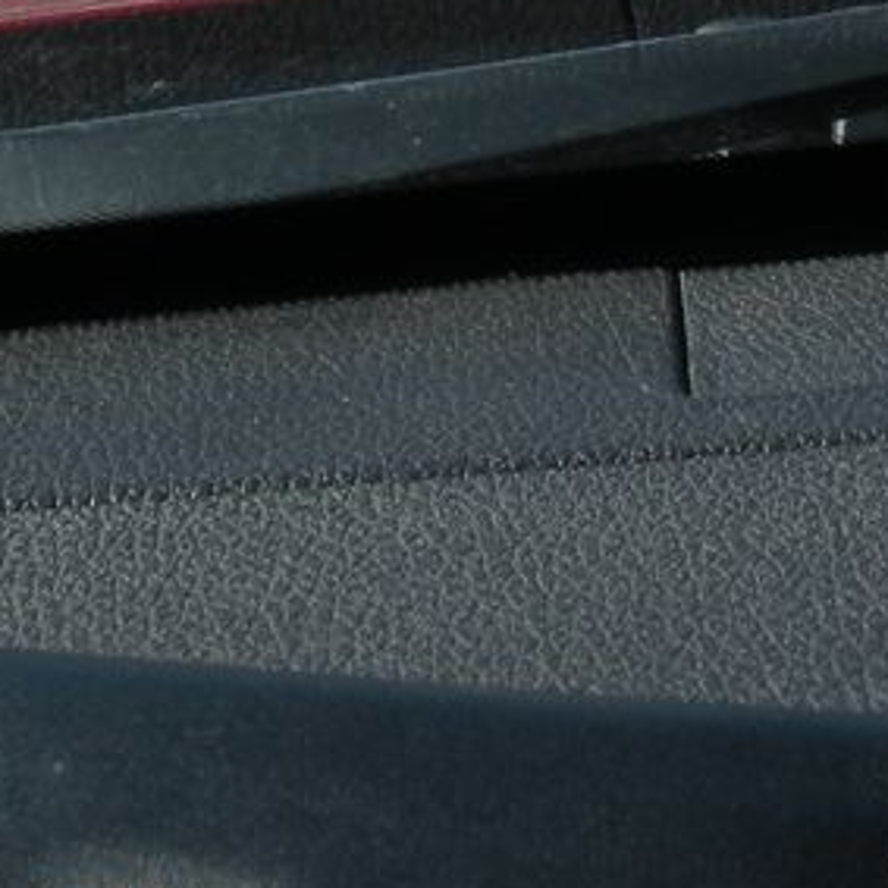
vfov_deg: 14.7
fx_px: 3134
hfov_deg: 16.1
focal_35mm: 108
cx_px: 530
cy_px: -552
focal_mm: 4.7
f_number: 5
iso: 64
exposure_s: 1/192
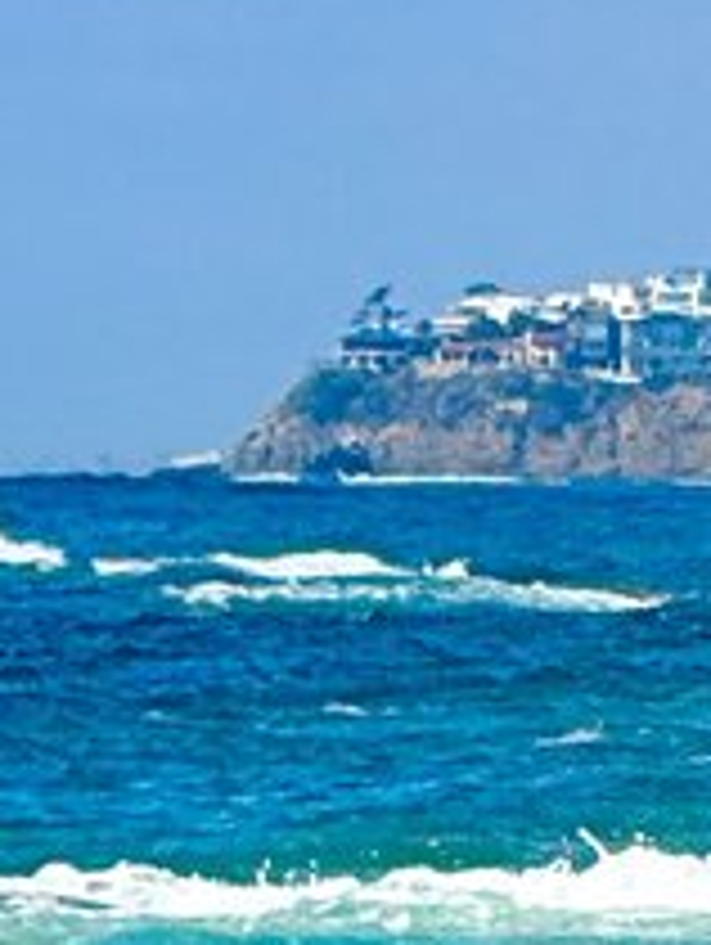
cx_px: -549
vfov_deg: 2.1
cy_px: 2970
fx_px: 24953
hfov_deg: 1.6
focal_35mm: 913
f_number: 2.8
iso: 50
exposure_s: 1/2611
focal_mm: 15.66
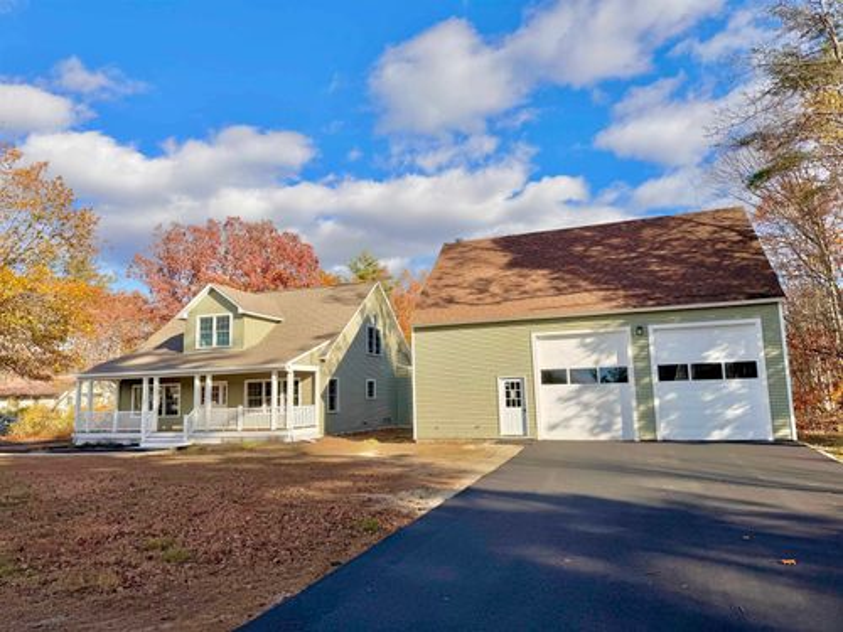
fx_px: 584
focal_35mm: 24
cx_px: 422
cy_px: 316
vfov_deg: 56.8
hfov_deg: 71.6
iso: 80
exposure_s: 1/4975
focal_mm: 6.76
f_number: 1.78
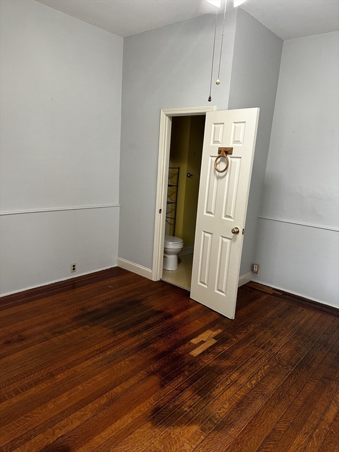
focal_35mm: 24
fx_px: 313
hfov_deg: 56.8
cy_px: 226
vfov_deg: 71.6
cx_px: 170
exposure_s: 1/60
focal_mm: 6.86
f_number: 1.78
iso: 250
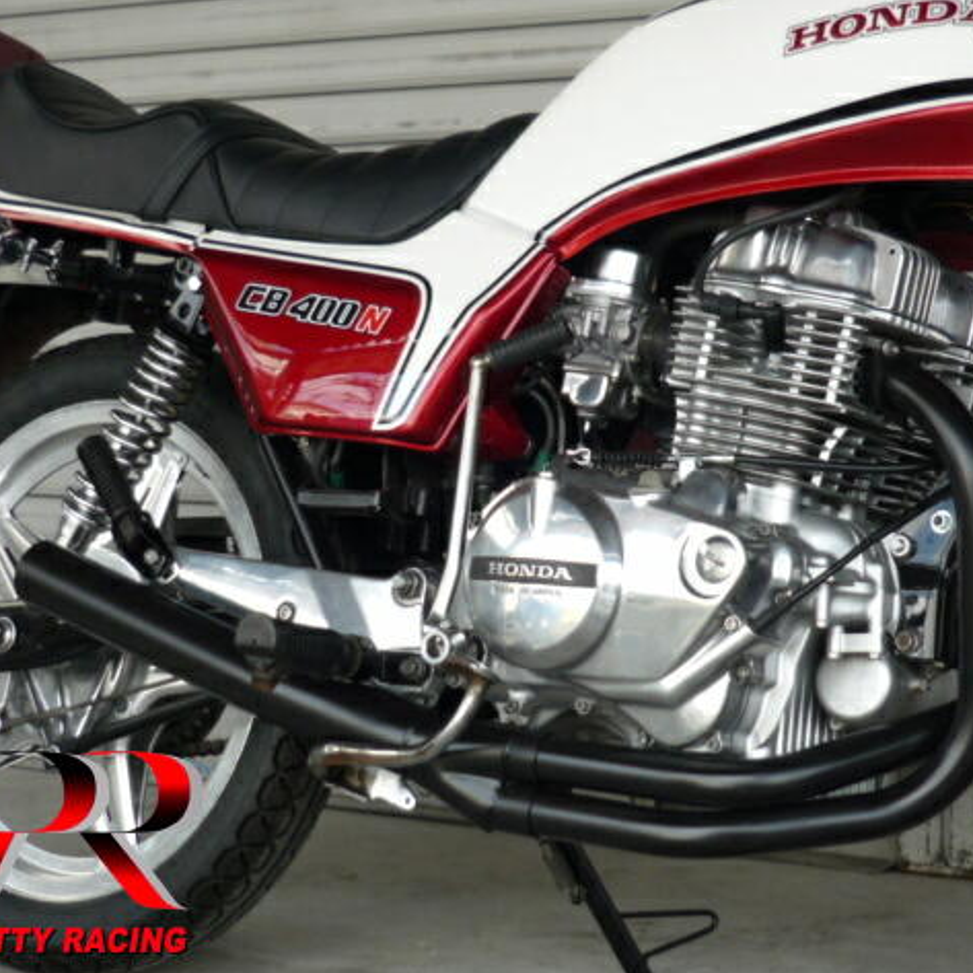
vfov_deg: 21.9
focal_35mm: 79
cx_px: 572
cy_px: 488
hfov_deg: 21.9
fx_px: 2512
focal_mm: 6.8
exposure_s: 1/160
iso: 100
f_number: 3
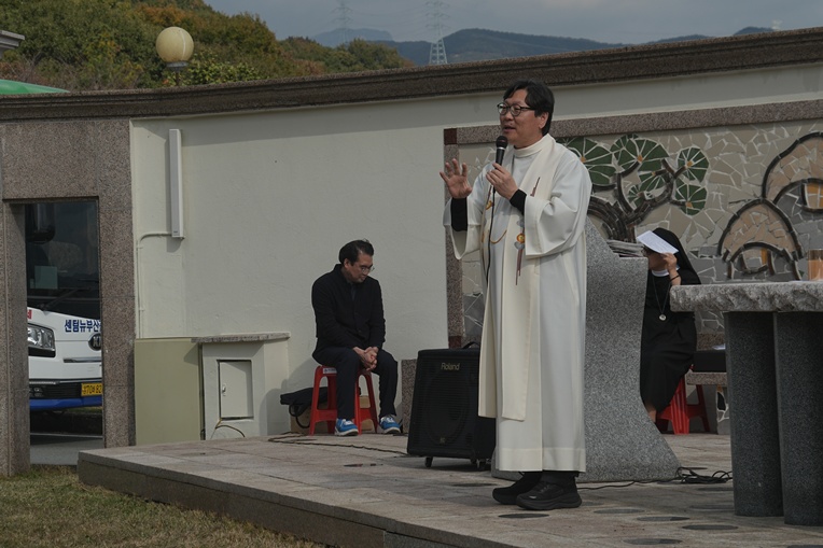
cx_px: 412
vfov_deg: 11.4
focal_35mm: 120
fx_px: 2743
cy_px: 274
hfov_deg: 17.1
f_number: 9
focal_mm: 80
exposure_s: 1/500
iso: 100
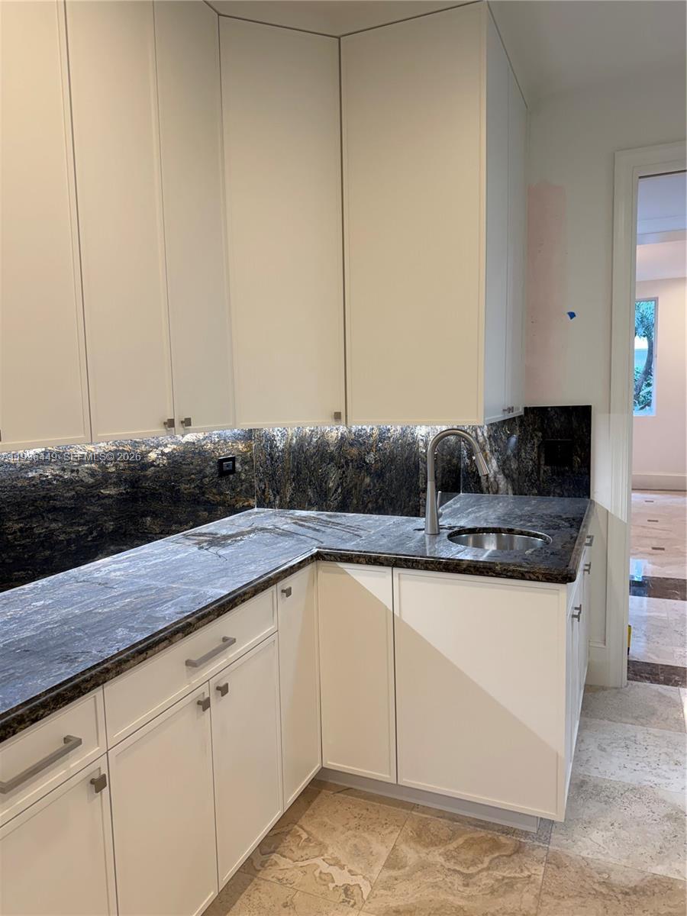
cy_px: 458
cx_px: 344
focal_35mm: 24
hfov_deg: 56.8
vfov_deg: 71.6
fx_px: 635
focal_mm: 6.76
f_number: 1.78
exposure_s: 1/120
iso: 160
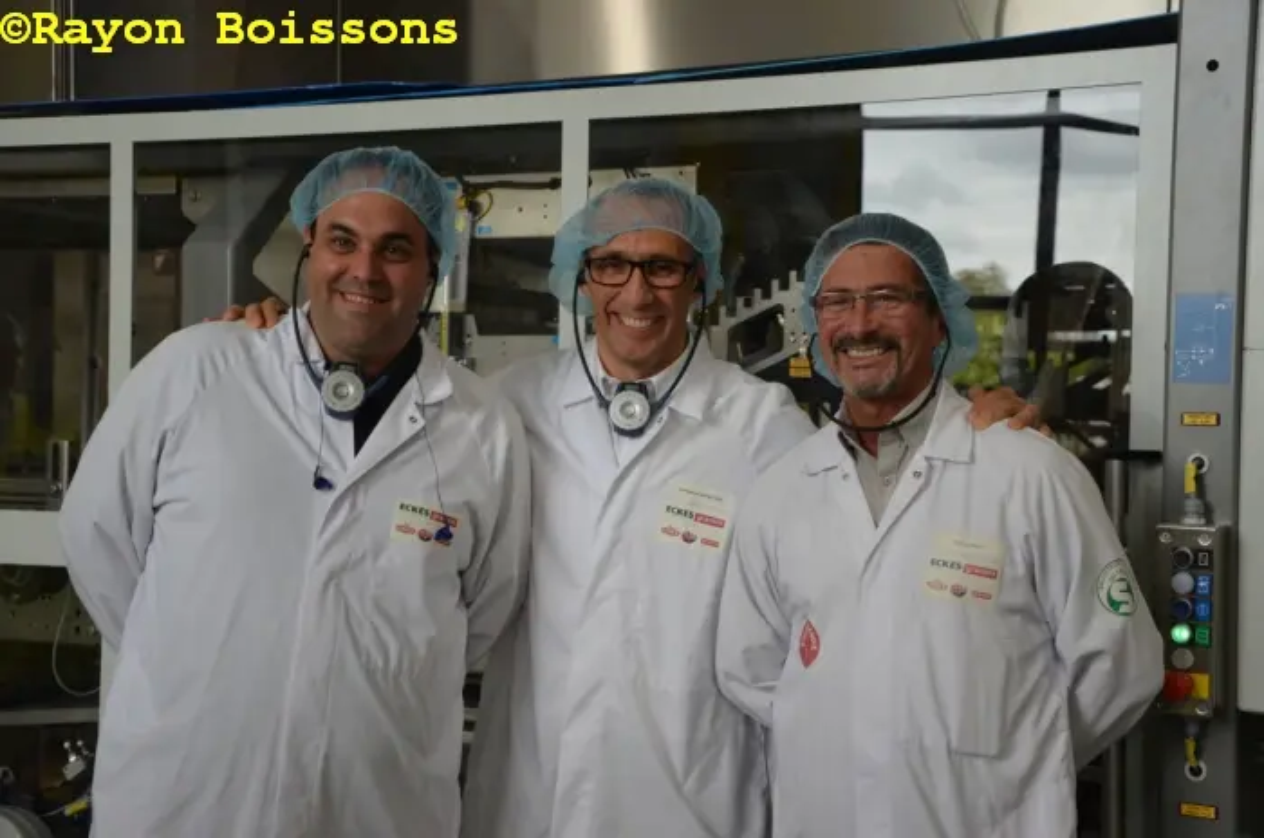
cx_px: 632
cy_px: 419
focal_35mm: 63
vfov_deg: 21.5
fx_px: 2208
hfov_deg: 31.9
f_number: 4.8
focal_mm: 42
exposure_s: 1/80
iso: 400
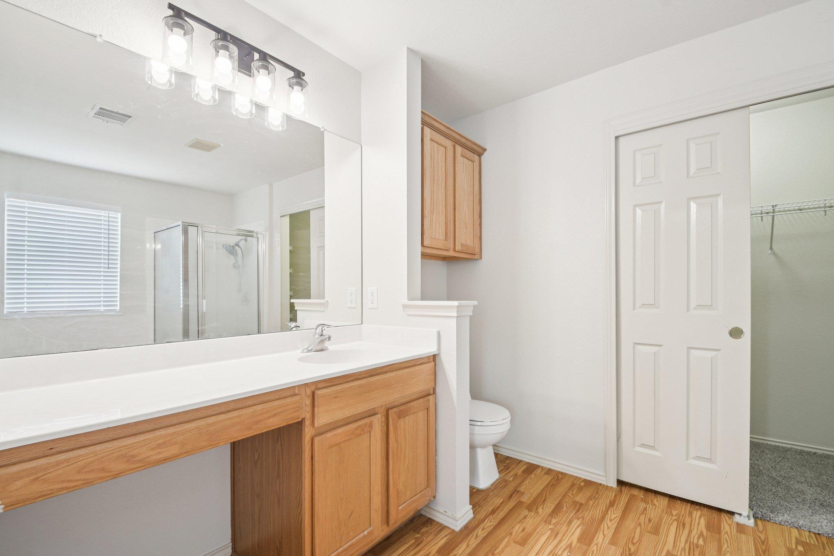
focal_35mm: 15
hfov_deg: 100.4
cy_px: 278
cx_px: 417
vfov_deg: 77.3
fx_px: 347
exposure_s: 1/10
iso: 400
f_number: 8
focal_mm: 10
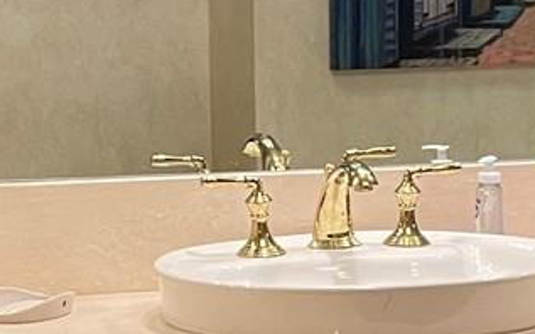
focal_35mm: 139
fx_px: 2026
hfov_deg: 15.0
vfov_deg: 9.4
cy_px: 299
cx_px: 314
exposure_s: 1/60
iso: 80
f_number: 1.6
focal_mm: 4.2
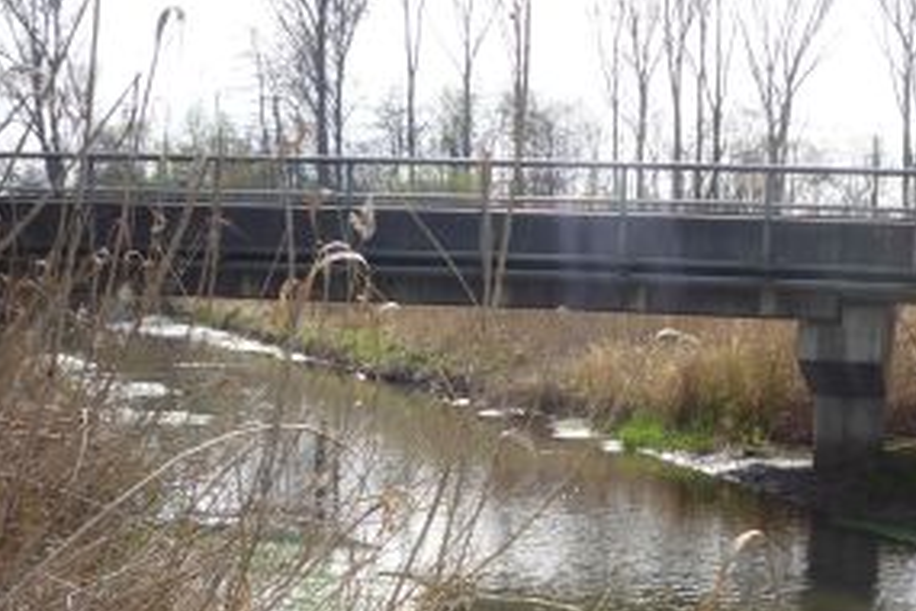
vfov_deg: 23.8
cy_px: 495
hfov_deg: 34.7
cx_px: 714
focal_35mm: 56
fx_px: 1425
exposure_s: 1/320
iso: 100
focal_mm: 5.2
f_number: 4
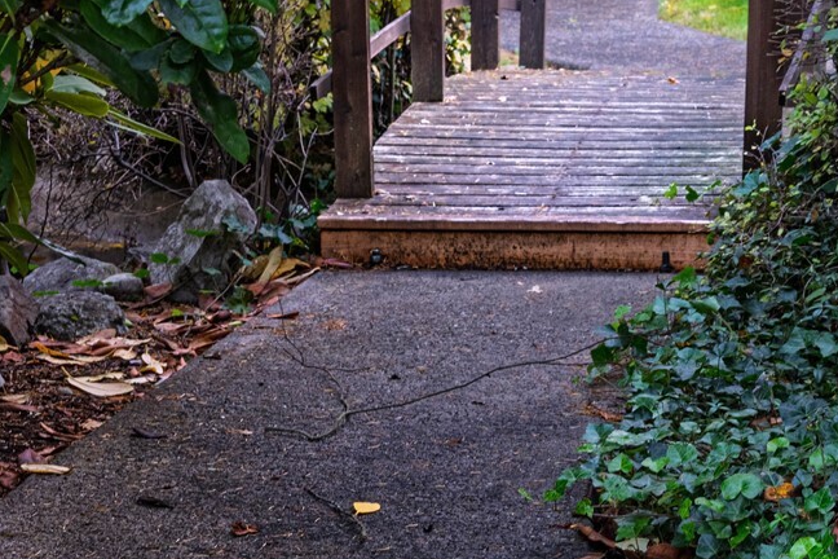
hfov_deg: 15.6
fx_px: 3049
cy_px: -139
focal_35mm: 131
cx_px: 619
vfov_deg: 10.3
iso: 400
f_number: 10
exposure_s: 1/60
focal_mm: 50
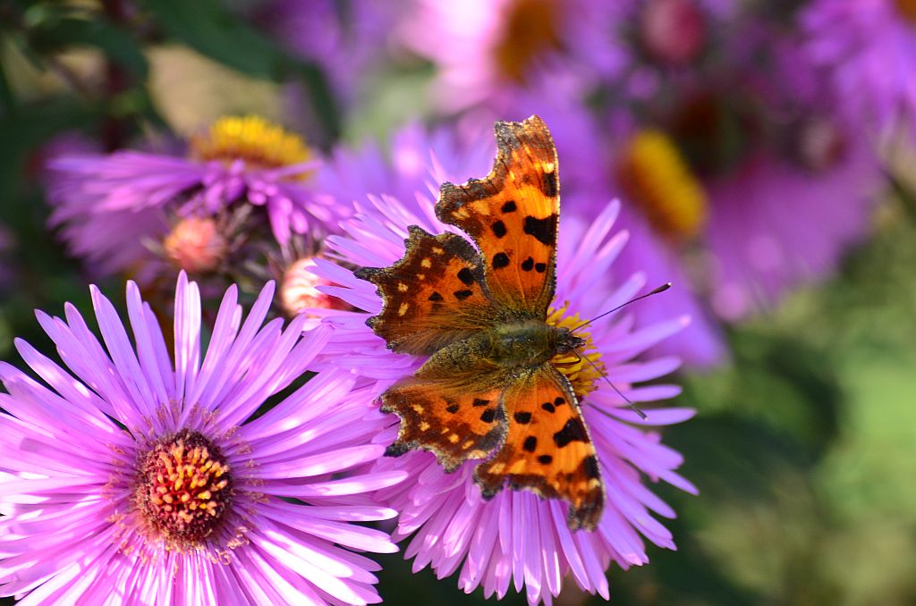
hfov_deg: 6.9
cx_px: 458
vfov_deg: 4.6
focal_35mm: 300
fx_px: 7617
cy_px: 303
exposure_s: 1/250
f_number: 8
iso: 400
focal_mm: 200
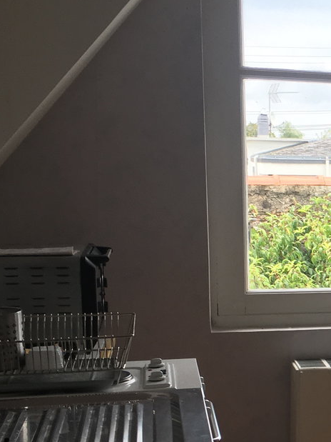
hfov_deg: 17.6
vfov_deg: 25.8
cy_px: 306
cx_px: 499
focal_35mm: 75
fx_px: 957
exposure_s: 1/115
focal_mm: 4.15
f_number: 2.2
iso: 25
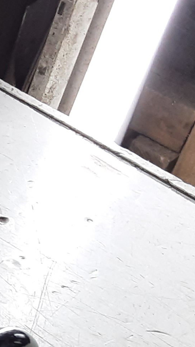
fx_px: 910
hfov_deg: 10.1
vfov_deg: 20.8
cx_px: -328
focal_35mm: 99
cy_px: 358
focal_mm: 2.91
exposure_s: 1/50
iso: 80
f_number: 1.9
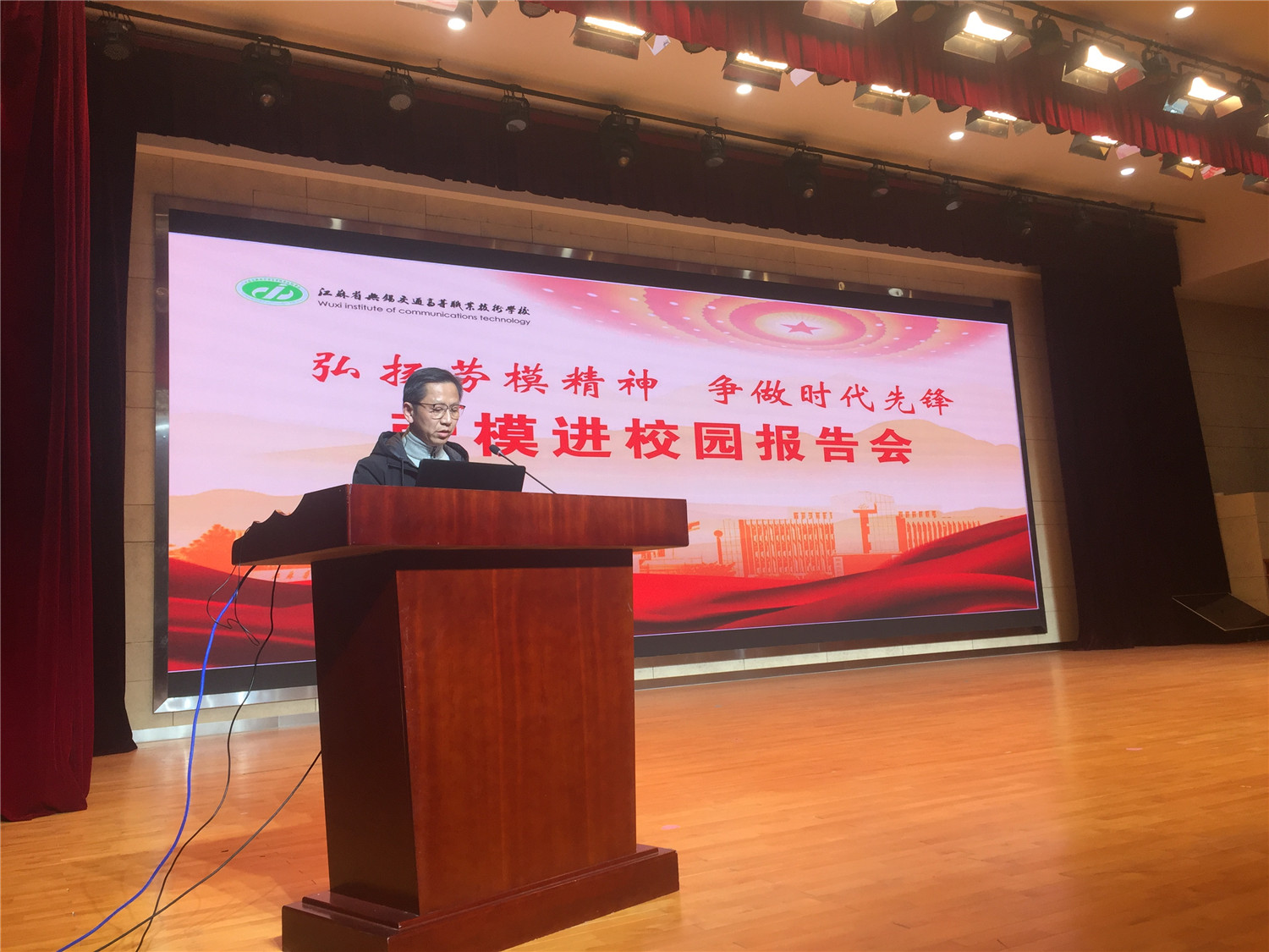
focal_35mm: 29
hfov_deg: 61.7
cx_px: 634
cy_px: 476
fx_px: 1063
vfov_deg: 48.2
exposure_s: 1/100
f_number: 2.2
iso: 50
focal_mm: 4.15
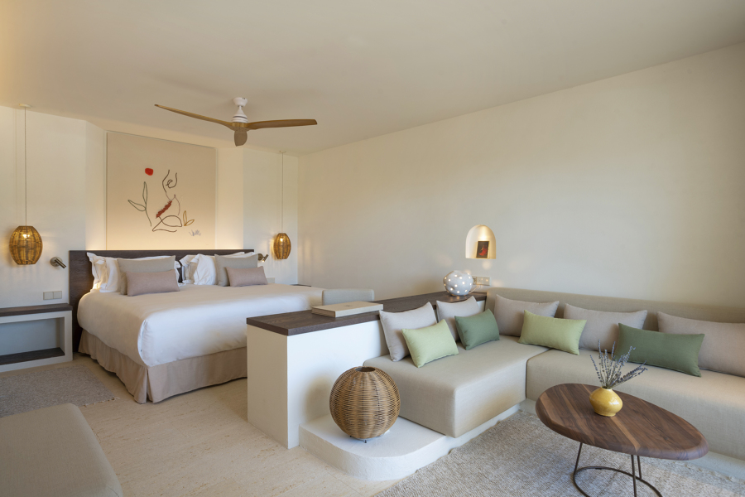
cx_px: 372
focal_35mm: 20
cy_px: 248
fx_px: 414
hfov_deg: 84.0
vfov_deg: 61.9
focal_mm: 20
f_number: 11
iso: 100
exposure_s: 1/3
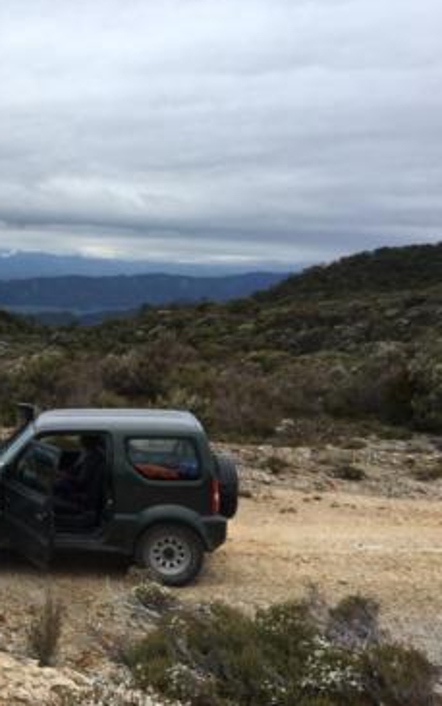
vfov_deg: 47.2
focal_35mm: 42
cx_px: -33
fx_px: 809
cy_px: 348
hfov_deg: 28.1
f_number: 2.2
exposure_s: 1/1603
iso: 25
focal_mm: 4.15
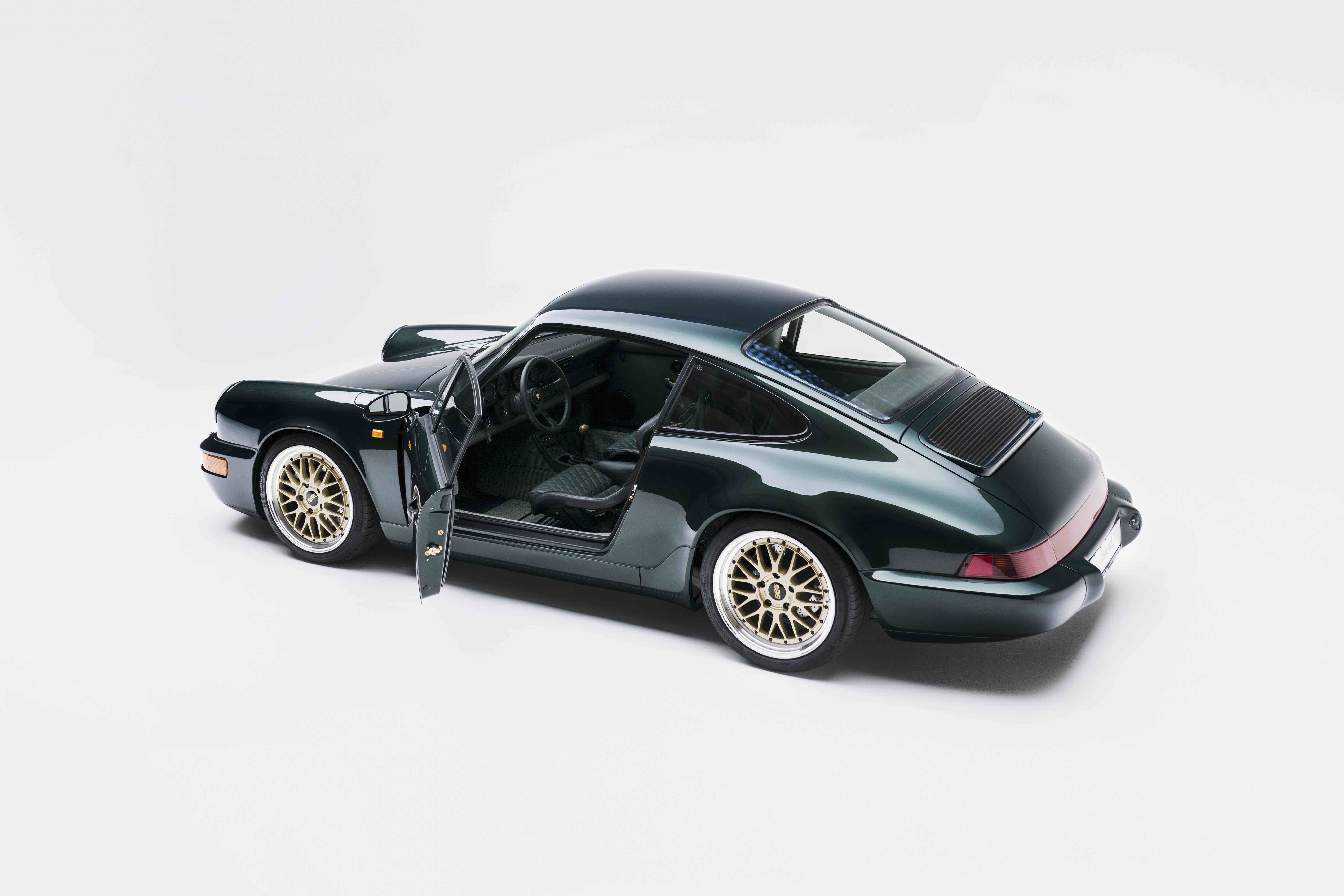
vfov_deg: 37.9
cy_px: 448
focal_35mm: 35
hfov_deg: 54.4
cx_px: 672
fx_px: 1307
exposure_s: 1/13
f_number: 4
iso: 400
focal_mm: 35
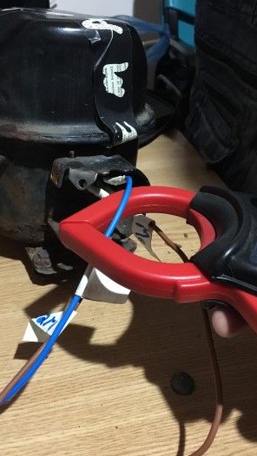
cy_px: 229
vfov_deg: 61.0
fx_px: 388
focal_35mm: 32
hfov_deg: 36.6
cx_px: 112
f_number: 2.2
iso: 320
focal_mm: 4.15
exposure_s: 1/17
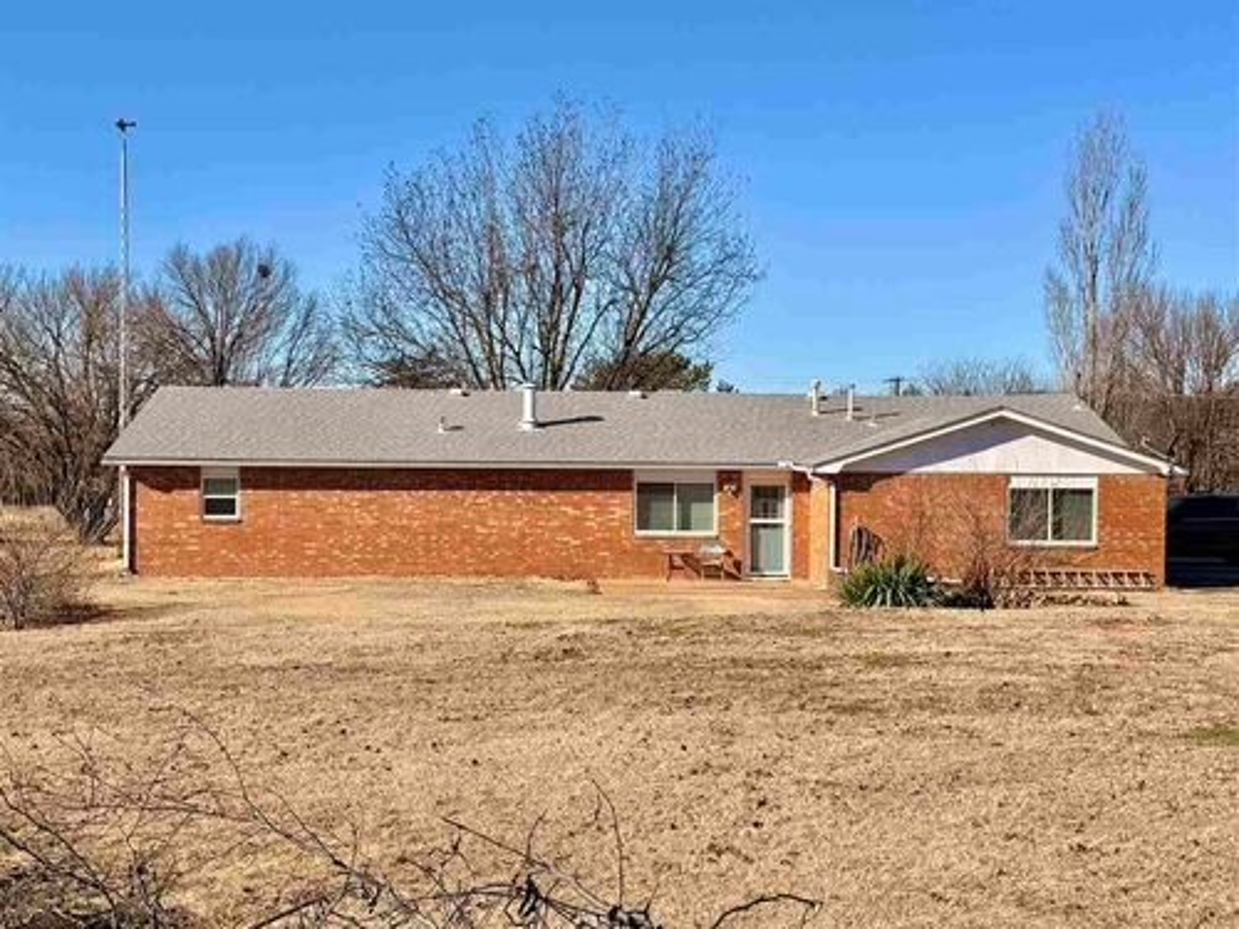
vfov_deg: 30.3
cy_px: 464
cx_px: 620
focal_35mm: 48
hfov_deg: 39.7
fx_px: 1718
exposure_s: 1/6024
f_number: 1.78
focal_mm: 6.76
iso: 64
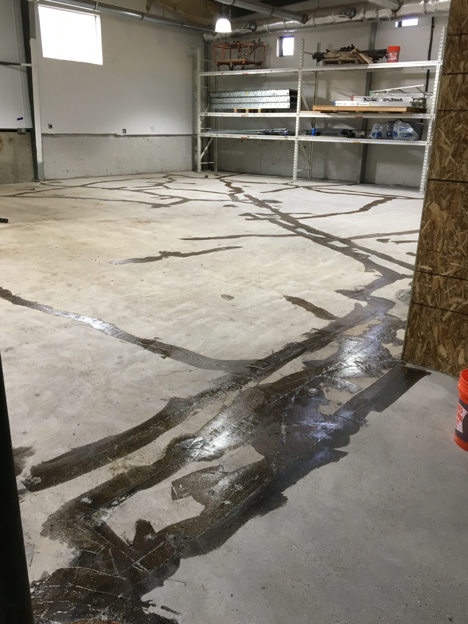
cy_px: 312
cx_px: 237
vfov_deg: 60.0
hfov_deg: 46.8
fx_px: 541
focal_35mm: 30
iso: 50
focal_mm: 4.15
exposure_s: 1/30
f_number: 2.2
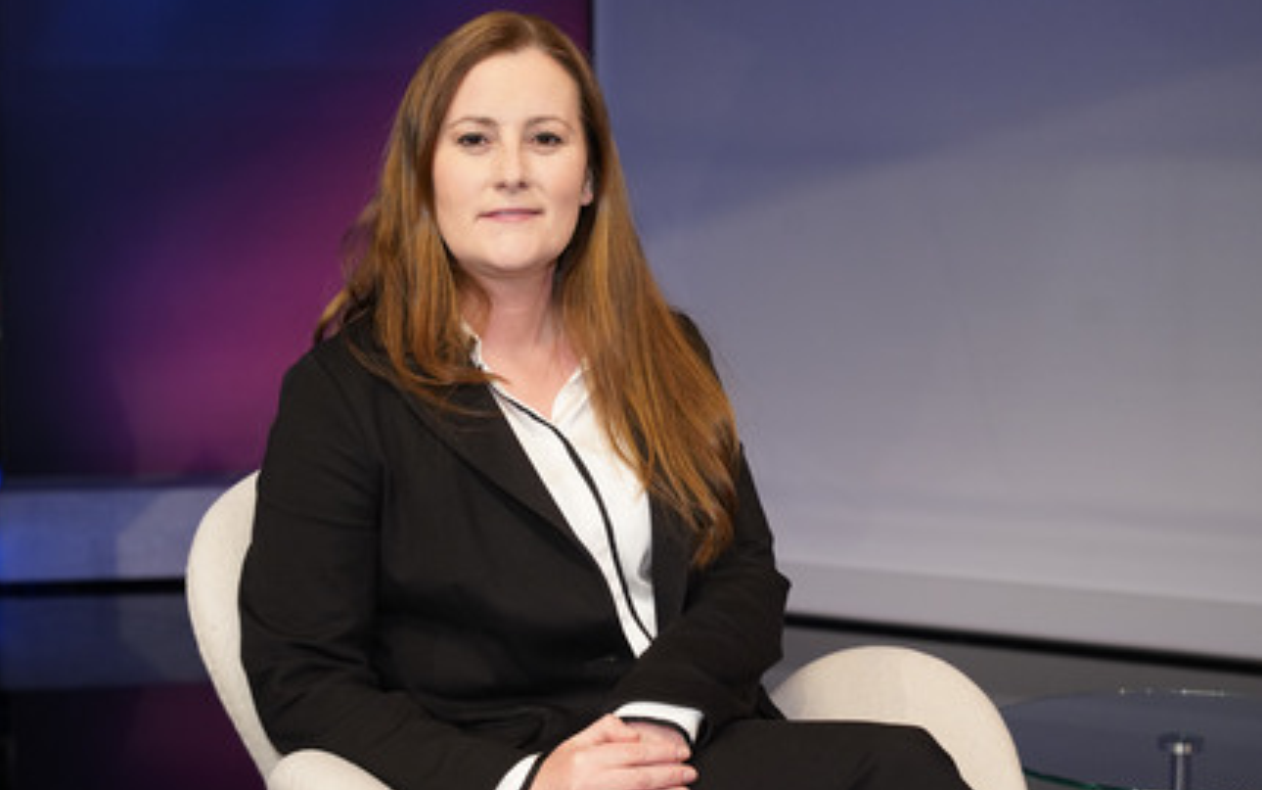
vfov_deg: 21.0
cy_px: 394
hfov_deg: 33.0
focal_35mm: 62
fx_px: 2133
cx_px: 650
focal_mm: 58
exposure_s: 1/160
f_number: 5
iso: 2000
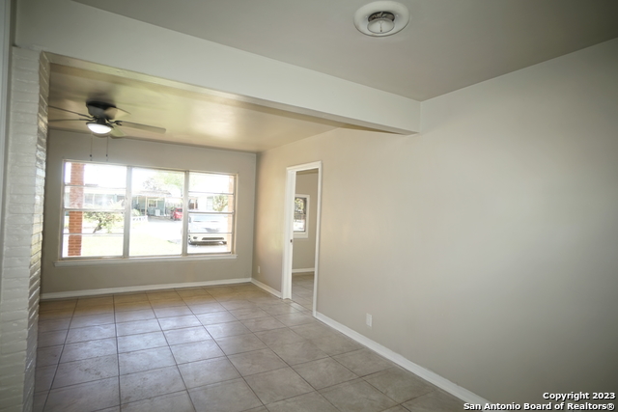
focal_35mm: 18
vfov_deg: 67.4
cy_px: 206
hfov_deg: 90.0
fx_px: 309
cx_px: 309
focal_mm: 12
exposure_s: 1/60
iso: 100
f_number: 4
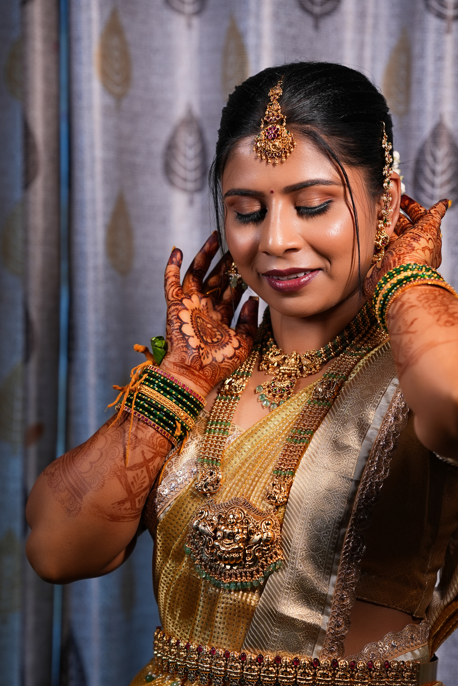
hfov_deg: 11.5
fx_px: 2271
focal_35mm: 119
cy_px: 398
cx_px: 249
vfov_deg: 17.2
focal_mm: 85
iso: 250
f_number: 2.8
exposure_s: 1/200
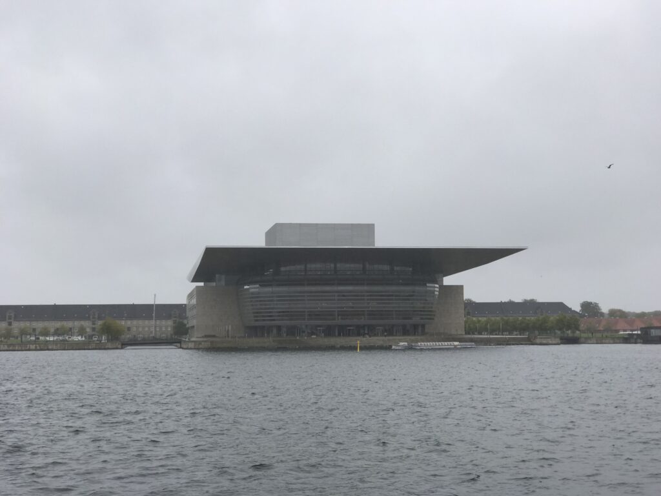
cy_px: 248
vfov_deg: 25.7
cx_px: 330
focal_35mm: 57
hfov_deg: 33.8
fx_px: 1088
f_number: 2.8
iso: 20
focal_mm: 6.6
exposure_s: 1/556
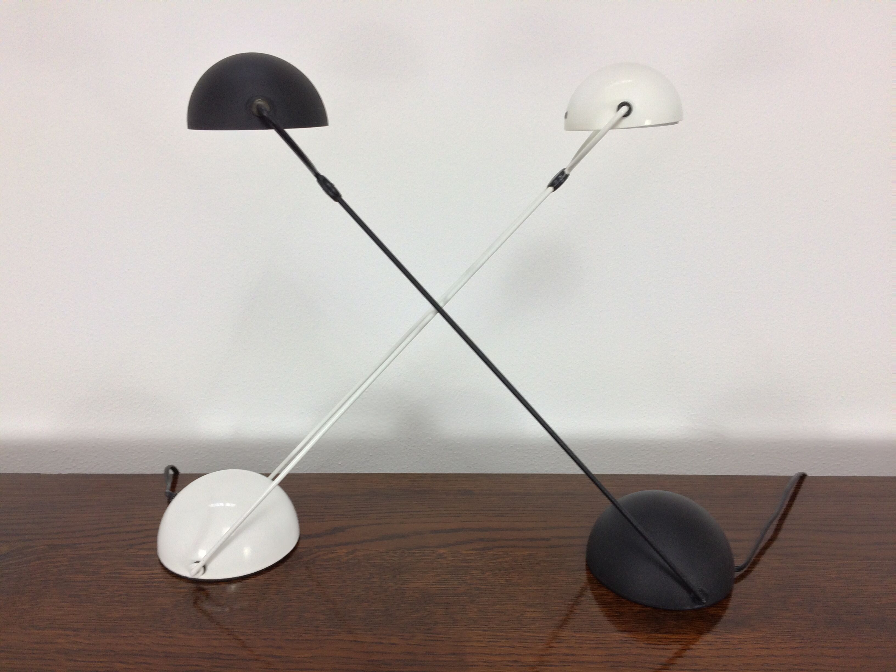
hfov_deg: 61.7
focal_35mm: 29
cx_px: 448
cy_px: 336
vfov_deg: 48.2
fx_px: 751
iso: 32
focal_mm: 4.15
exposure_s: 1/33
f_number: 2.2
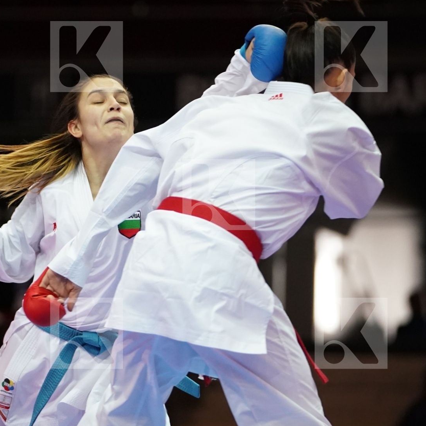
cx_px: 87
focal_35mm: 325
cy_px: 195
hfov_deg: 5.4
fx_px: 4525
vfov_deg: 5.4
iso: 3200
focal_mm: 155
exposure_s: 1/1000
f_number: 2.8
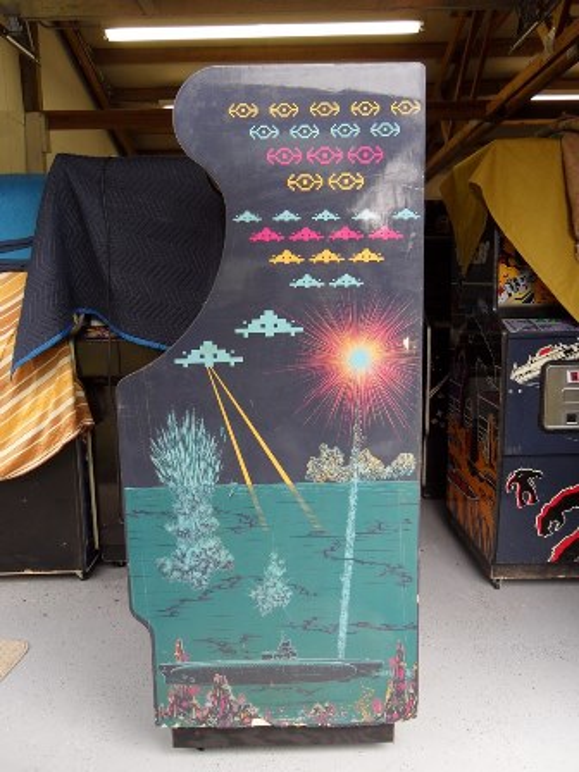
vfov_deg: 63.4
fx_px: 624
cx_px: 290
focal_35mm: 28
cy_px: 386
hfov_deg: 49.7
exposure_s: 1/90
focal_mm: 5
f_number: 3.4
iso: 100
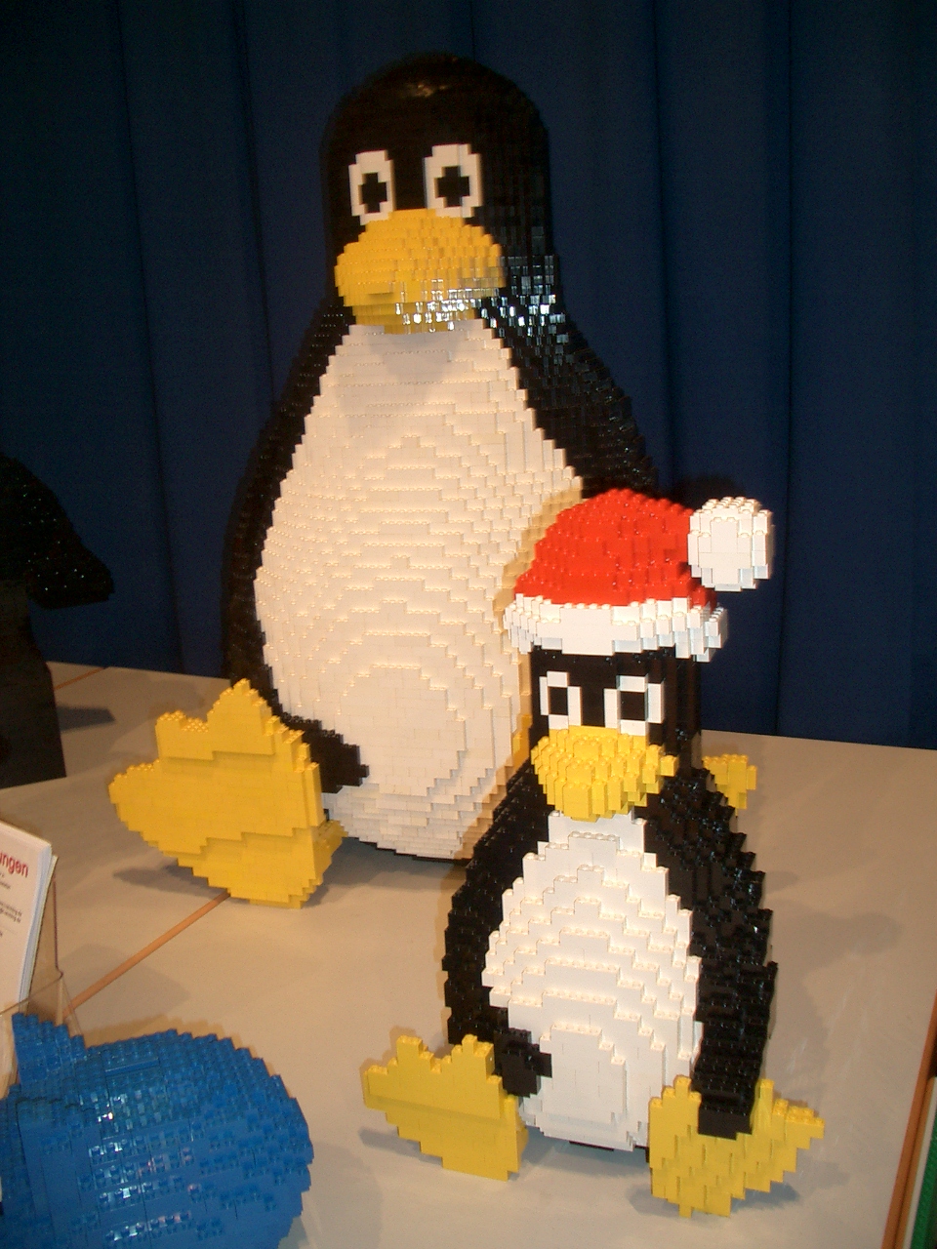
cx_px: 468
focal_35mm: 35
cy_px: 624
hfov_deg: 40.7
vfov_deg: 52.6
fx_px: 1263
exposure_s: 1/40
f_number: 2.6
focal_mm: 5.8
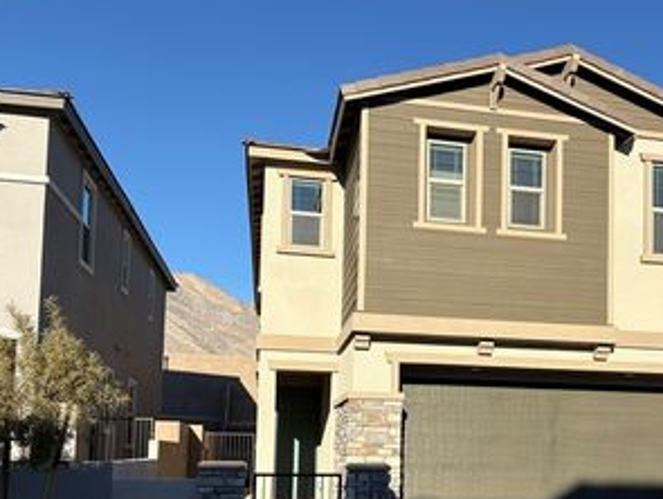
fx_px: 844
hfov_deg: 41.9
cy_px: 392
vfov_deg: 32.1
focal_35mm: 44
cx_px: 476
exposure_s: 1/3623
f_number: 1.6
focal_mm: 5.96
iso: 50
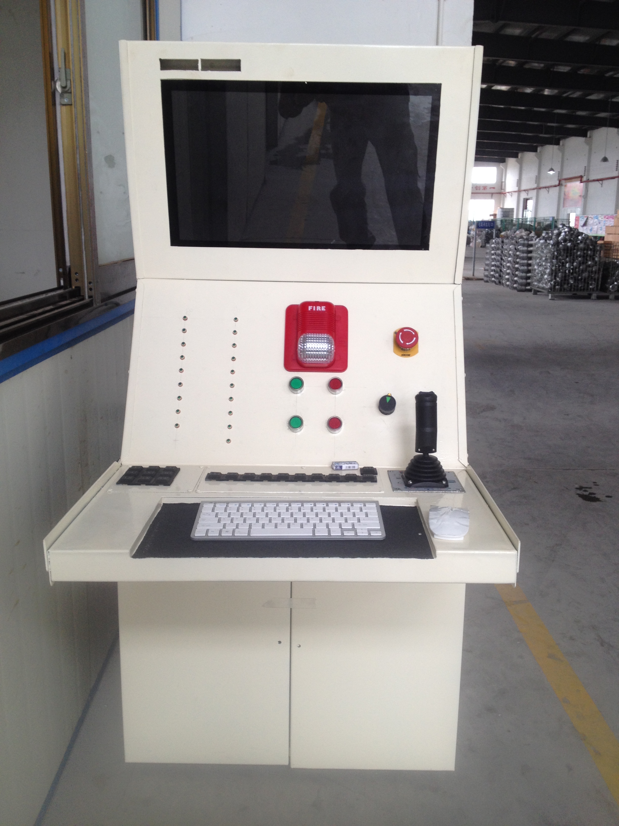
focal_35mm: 35
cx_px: 310
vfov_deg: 52.6
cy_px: 413
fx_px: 834
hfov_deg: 40.7
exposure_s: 1/20
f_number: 2.4
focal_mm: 4.28
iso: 50
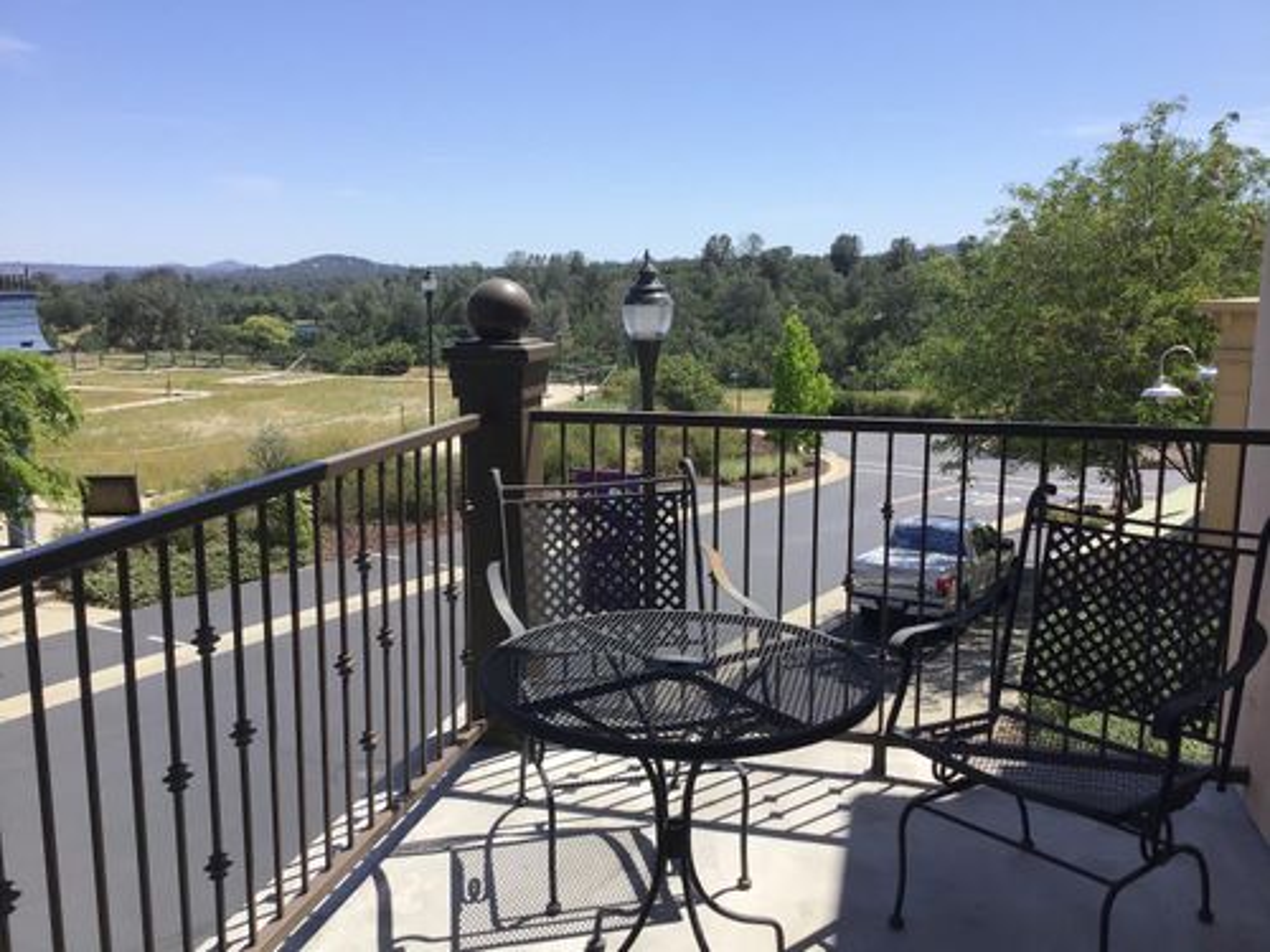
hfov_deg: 58.4
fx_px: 1137
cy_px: 476
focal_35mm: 31
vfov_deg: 45.4
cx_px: 635
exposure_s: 1/1294
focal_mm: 3.3
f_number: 2.4
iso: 25
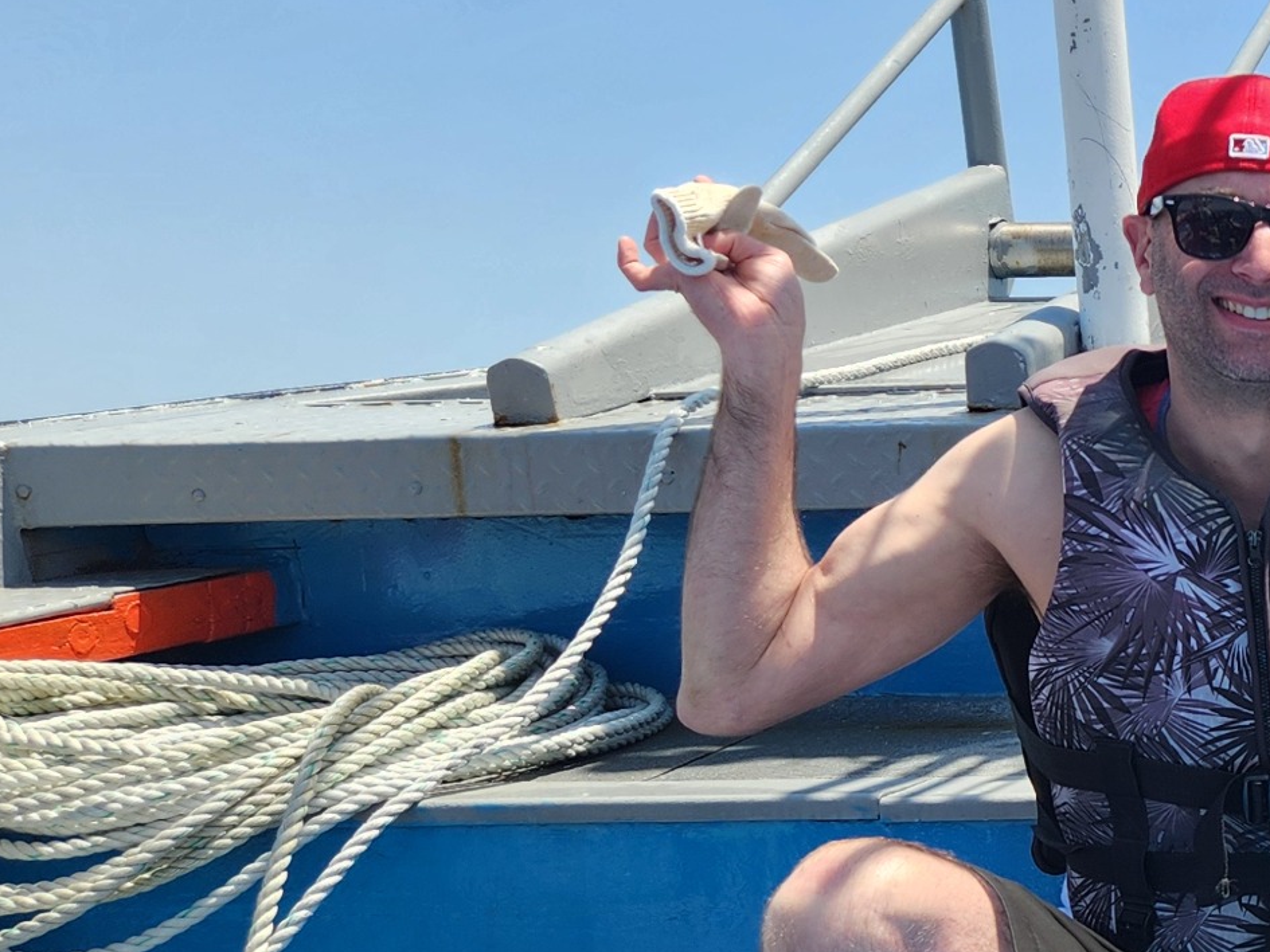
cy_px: 665
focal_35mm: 73
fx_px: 2679
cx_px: 1790
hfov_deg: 22.8
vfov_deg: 20.1
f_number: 1.8
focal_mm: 5.4
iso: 20
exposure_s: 1/932
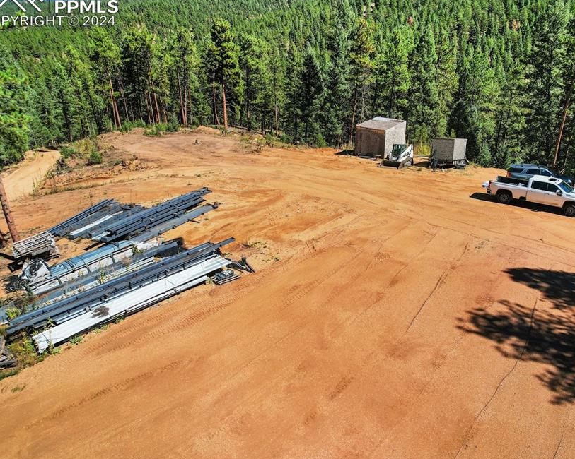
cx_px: 339
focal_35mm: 26
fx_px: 442
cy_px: 228
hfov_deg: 65.5
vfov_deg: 54.9
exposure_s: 1/3200
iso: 100
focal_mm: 8.38
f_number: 2.8
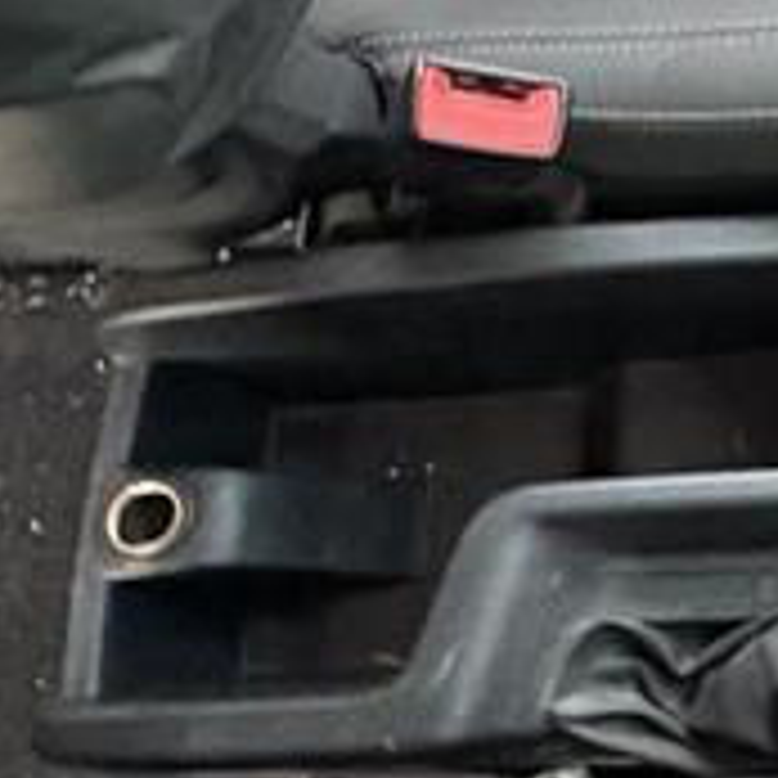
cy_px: 139
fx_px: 1627
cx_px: 1255
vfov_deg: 26.3
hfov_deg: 21.3
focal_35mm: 64
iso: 1000
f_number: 2.2
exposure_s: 1/40
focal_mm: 2.22
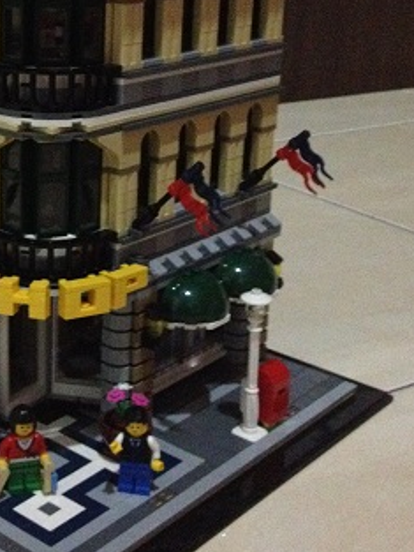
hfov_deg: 21.5
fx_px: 1068
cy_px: 155
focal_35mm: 67
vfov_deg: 28.6
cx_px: 49
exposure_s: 1/15
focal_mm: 4.28
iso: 800
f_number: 2.4
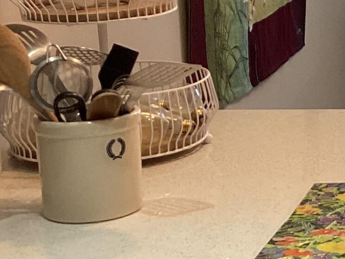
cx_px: 647
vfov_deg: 11.8
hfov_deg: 13.8
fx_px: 1246
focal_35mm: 125
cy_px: 41
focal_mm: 3.3
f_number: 2.4
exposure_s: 1/120
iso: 64
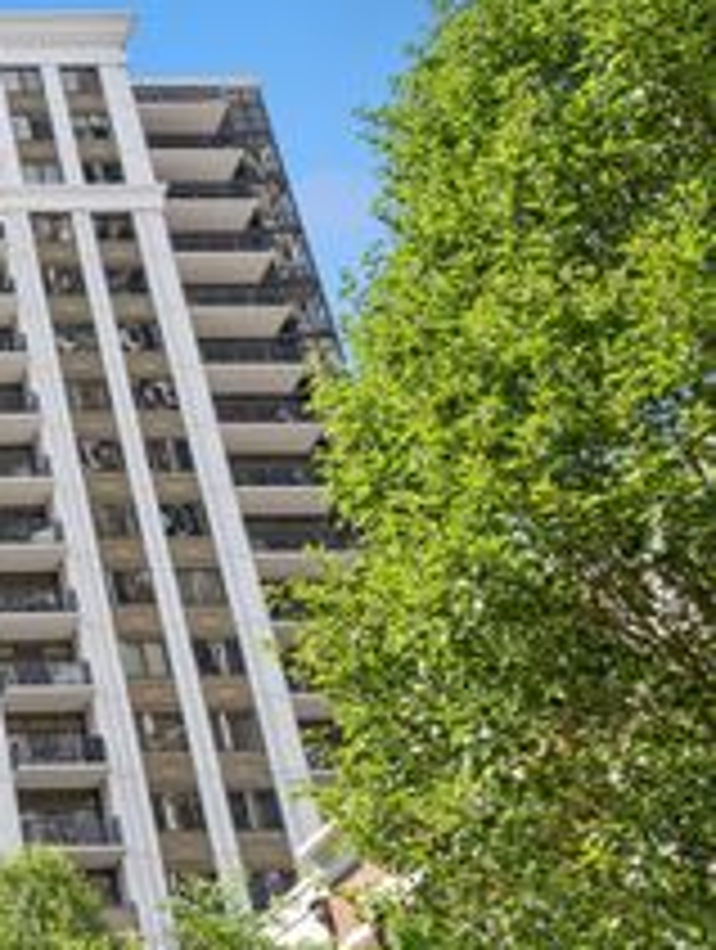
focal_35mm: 51
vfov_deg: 36.9
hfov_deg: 22.5
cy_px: 642
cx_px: -405
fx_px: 1406
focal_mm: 22.5
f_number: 9.5
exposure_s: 1/250
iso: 200
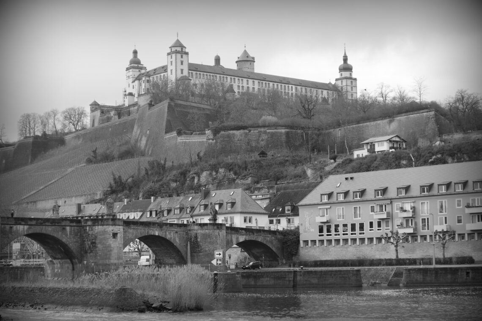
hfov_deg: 27.0
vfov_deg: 18.2
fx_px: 1004
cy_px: 160
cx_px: 241
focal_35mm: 75
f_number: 5
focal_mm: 50
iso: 100
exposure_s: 1/160
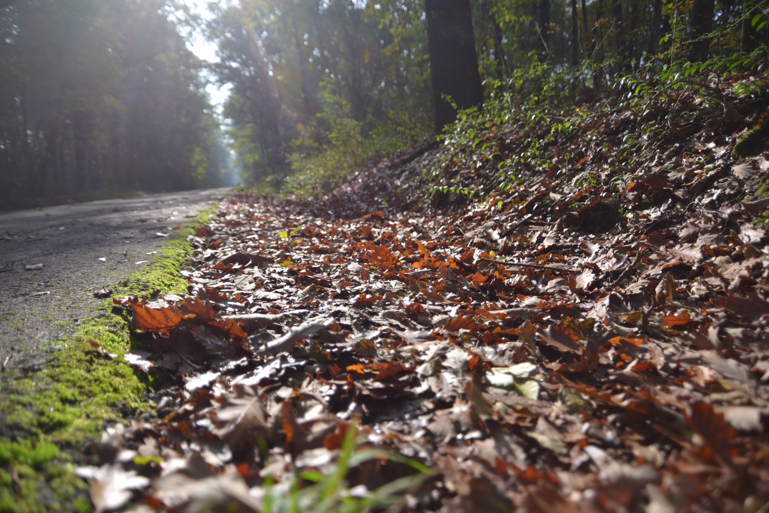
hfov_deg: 73.7
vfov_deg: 53.1
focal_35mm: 24
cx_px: 384
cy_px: 256
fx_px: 513
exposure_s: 1/640
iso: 100
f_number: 3.5
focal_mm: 24
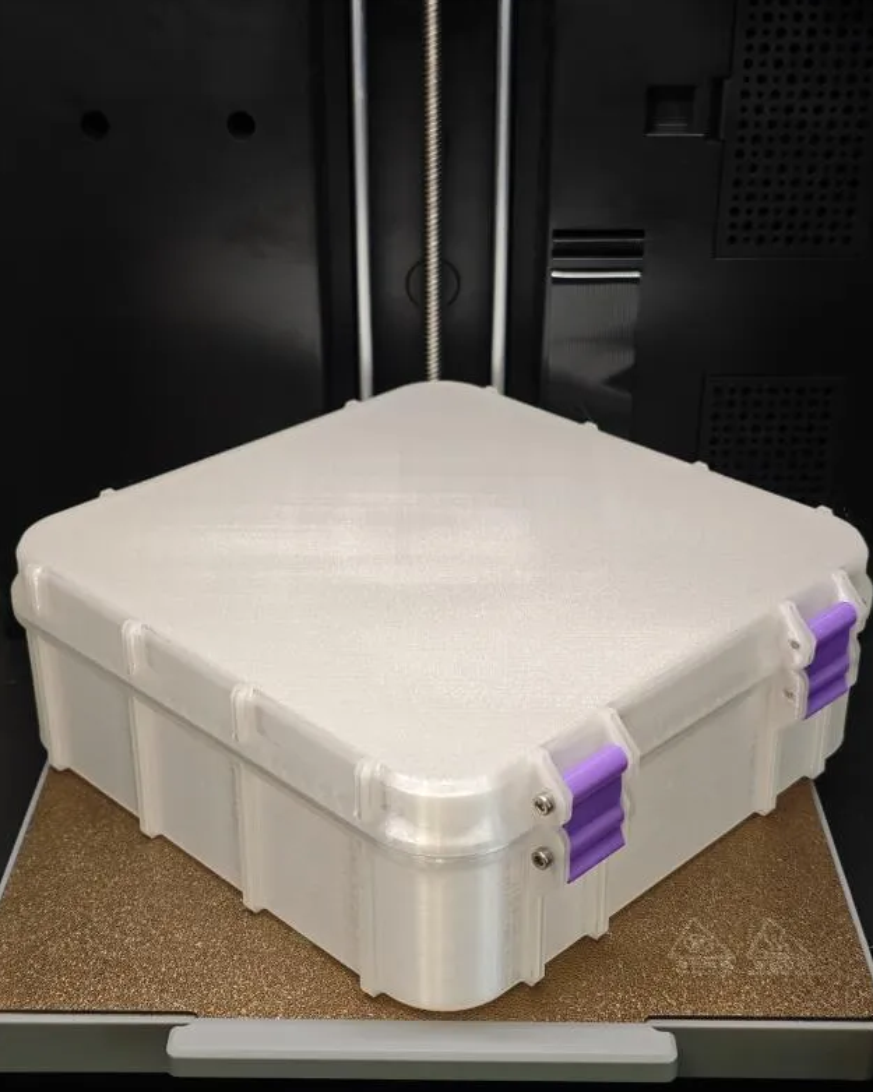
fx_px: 1583
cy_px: 544
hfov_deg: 30.8
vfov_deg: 38.1
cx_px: 441
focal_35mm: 49
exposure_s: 1/50
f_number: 1.6
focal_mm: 6.55
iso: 250
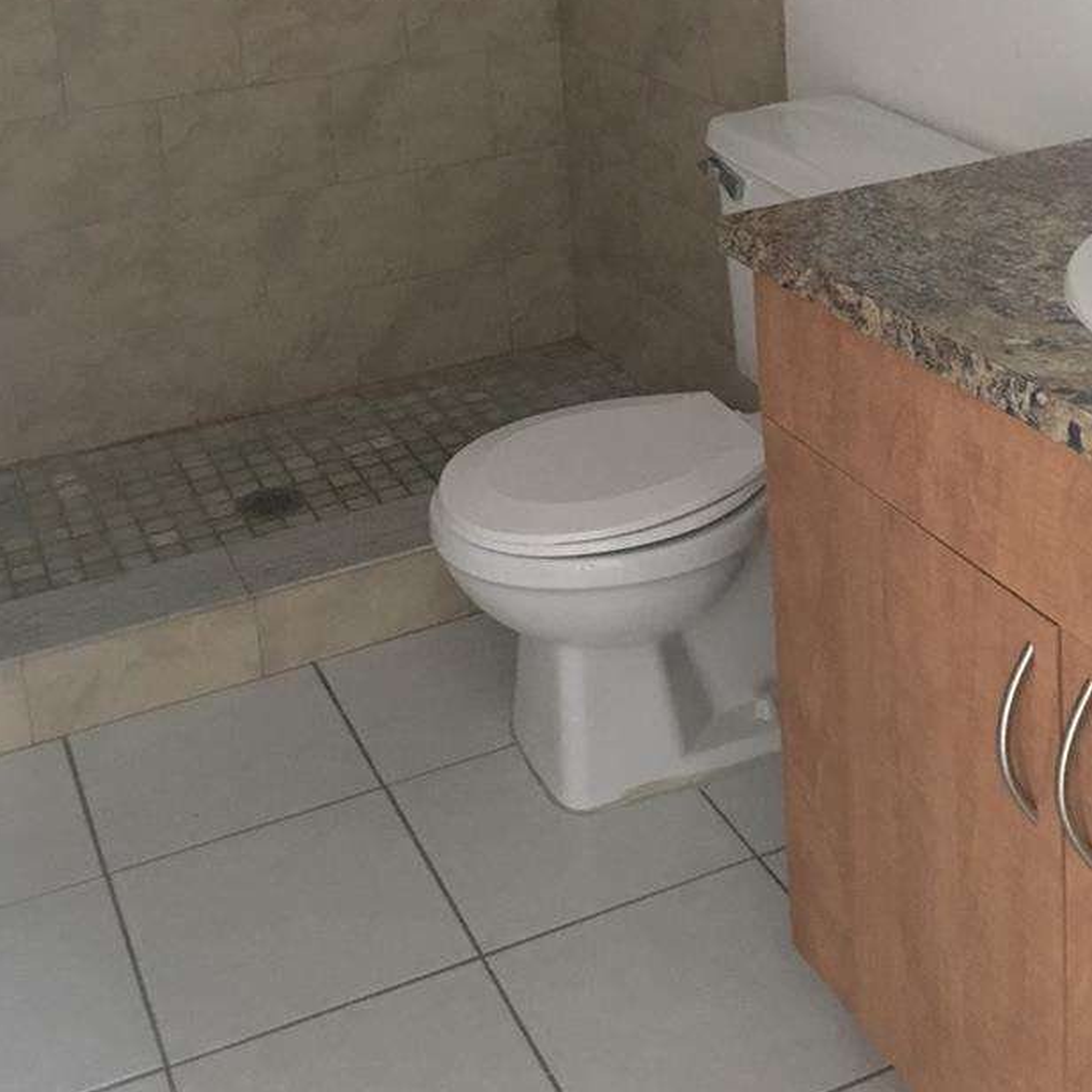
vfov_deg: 32.4
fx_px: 1785
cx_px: 586
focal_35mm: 50
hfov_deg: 34.0
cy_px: 115
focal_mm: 4.15
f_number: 2.2
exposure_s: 1/4
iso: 100
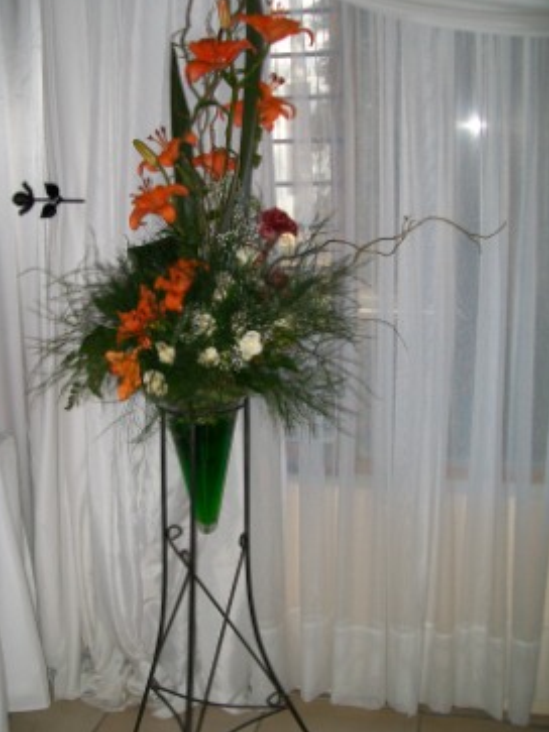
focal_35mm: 42
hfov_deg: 34.2
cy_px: 331
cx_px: 226
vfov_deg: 44.8
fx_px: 889
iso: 64
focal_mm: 6.1
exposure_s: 1/60
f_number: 2.7
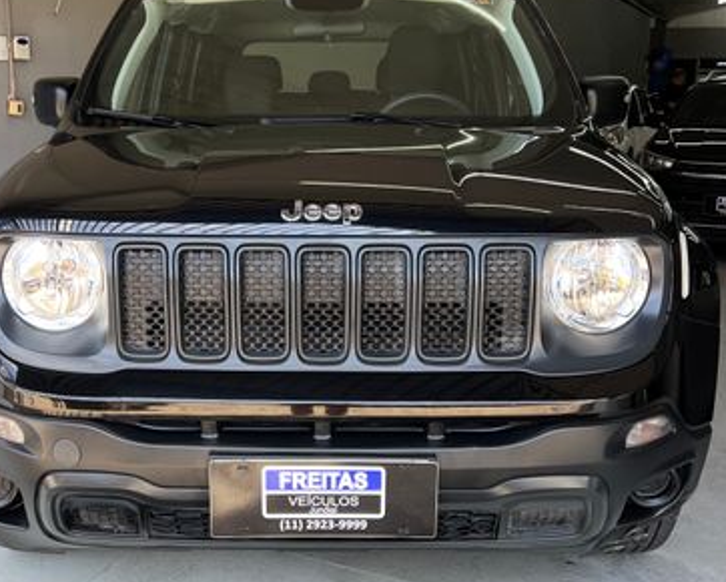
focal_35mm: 33
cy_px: 327
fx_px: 709
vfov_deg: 44.5
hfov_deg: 54.1
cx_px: 319
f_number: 1.5
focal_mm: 5.7
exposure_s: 1/120
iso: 40
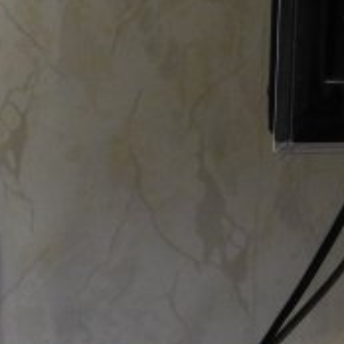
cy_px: 437
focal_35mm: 302
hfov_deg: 5.8
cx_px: -132
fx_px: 3395
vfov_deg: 5.8
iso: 560
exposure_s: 1/30
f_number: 4.6
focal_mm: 17.6
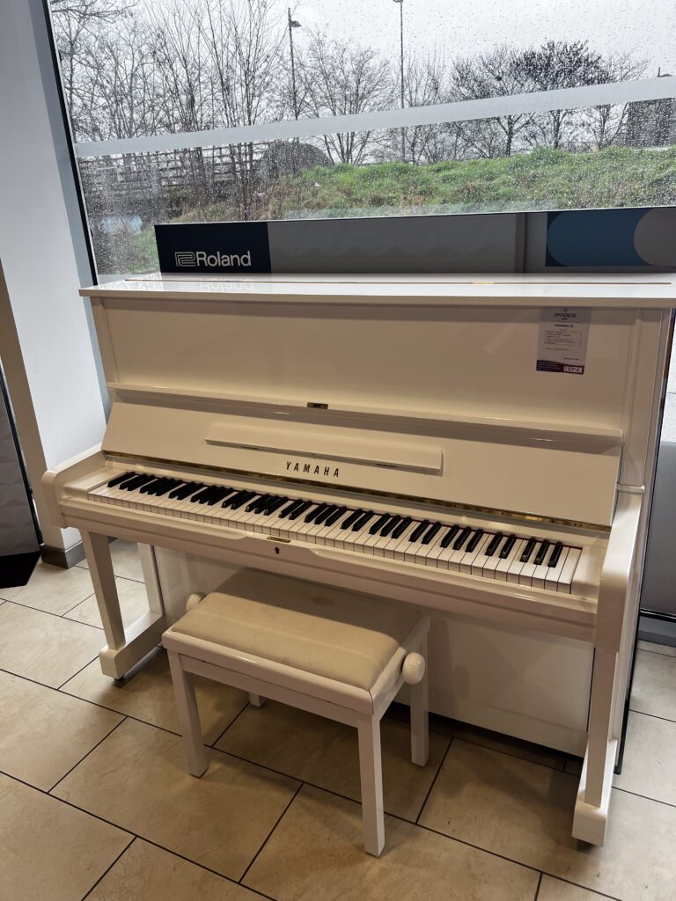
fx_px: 677
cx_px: 338
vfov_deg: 67.3
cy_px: 450
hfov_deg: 53.1
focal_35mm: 26
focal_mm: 5.7
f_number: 1.5
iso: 64
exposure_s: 1/100
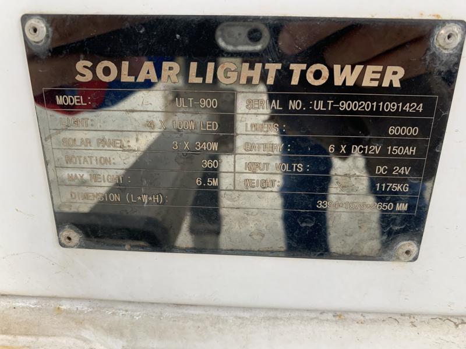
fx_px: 350
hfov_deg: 67.3
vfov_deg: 53.1
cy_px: 174
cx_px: 233
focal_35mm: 26
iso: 40
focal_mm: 4.25
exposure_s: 1/122
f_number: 1.8
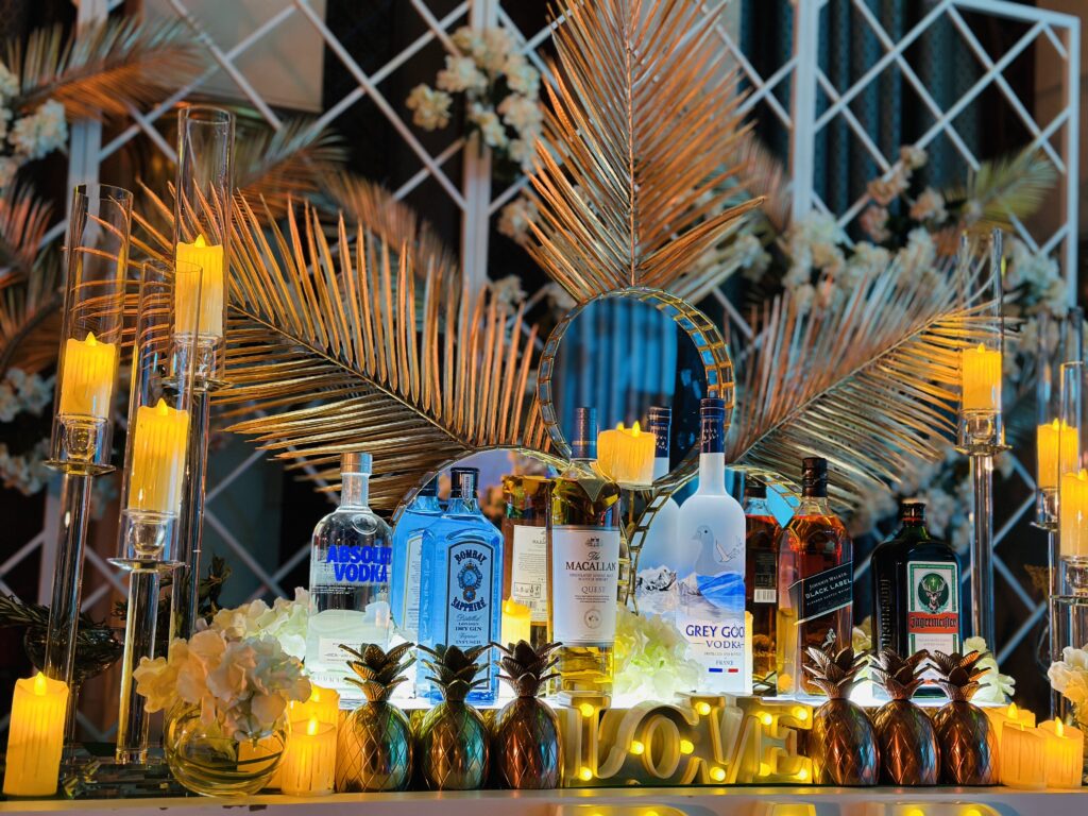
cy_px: 408
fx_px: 1509
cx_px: 544
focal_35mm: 48
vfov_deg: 30.3
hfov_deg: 39.7
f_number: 1.78
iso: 160
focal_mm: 6.86
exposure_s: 1/50
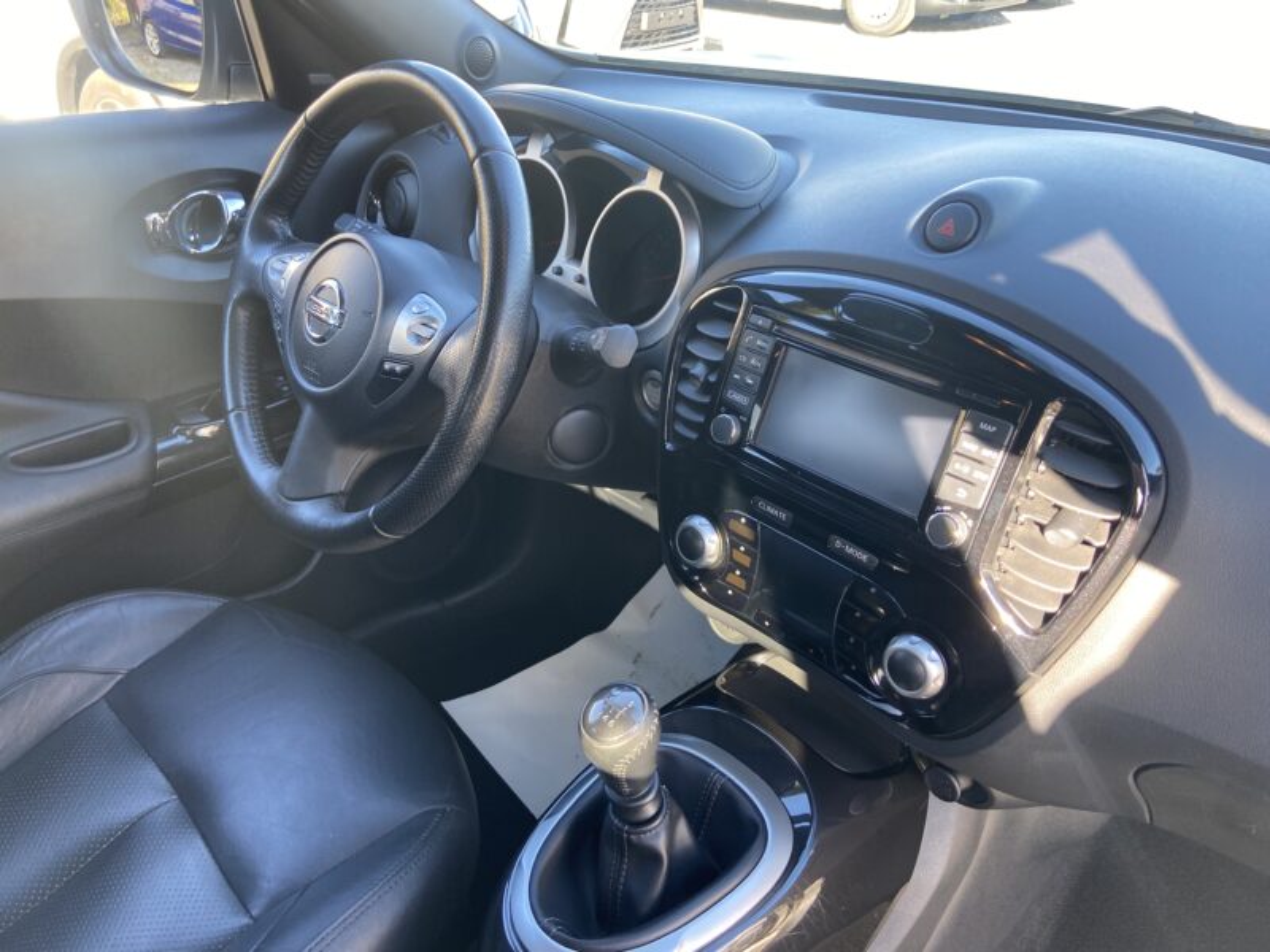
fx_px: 954
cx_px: 635
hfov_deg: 67.3
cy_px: 476
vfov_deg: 53.1
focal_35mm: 26
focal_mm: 4.25
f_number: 1.8
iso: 100
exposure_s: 1/121
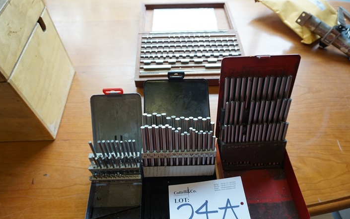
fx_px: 239
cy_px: 119
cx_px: 175
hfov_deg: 72.5
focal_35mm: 25
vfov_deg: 49.3
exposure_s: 1/60
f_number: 4
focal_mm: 16
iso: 320
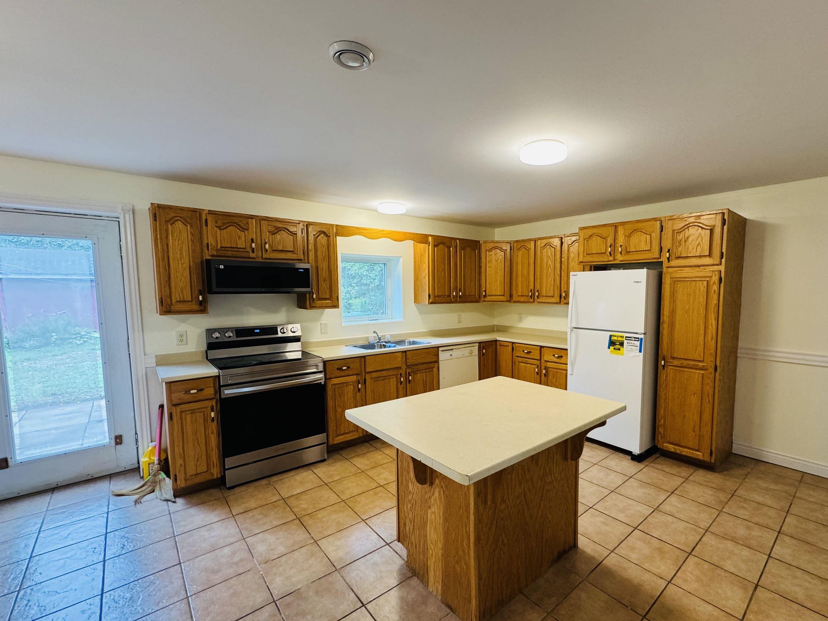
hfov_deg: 94.0
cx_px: 468
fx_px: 383
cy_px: 321
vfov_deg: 78.1
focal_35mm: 16
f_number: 2.2
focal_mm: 2.22
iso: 200
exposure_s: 1/60
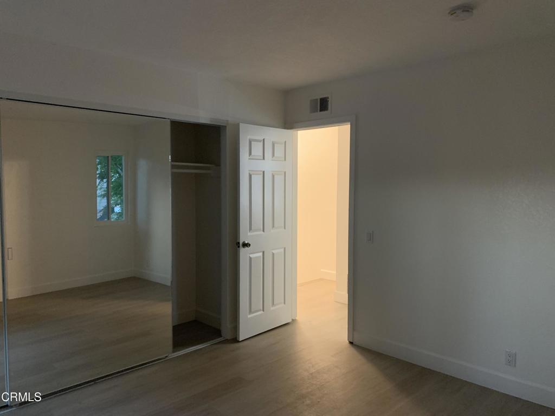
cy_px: 208
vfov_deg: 53.1
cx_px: 278
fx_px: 417
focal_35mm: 26
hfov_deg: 67.3
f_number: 1.8
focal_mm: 4.25
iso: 500
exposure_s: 1/30
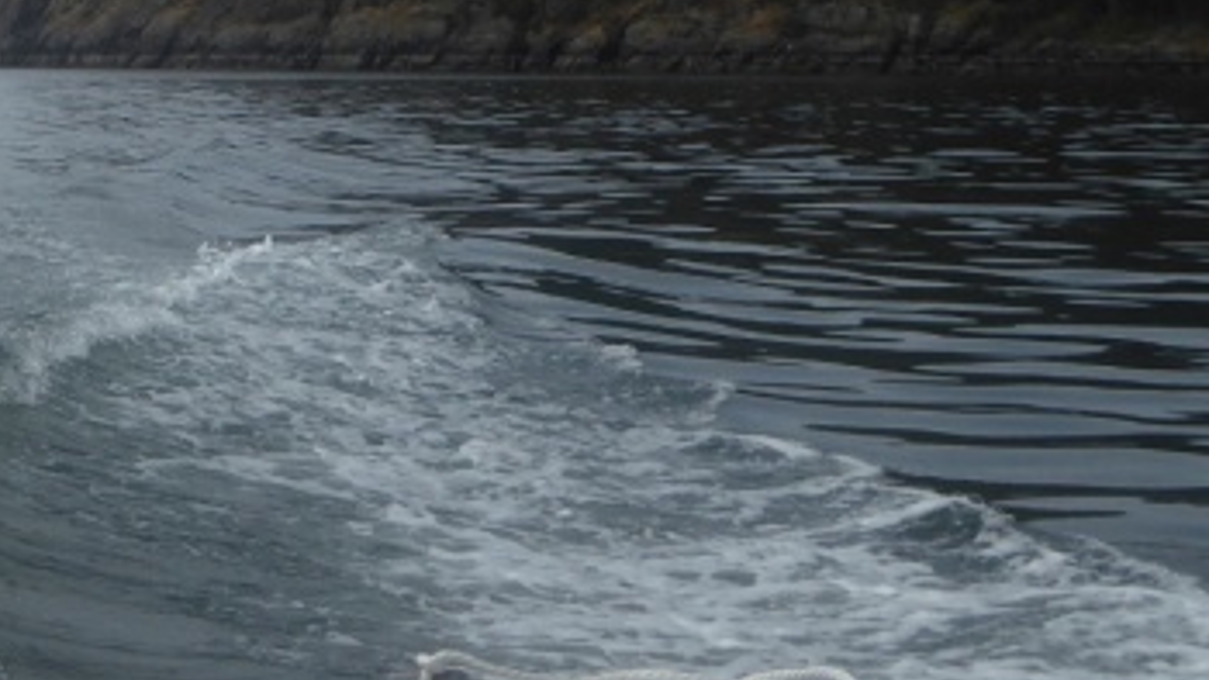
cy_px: 159
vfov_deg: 12.4
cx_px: -117
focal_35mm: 97
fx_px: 3110
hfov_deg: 20.9
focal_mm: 6.7
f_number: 3.7
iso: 100
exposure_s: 1/1600
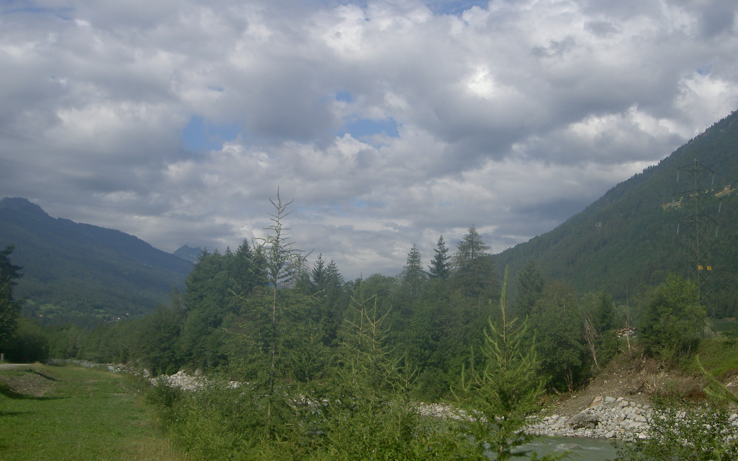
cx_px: 371
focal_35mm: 47
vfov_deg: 27.4
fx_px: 945
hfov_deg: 42.6
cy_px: 216
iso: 50
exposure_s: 1/640
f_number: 4.9
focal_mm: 9
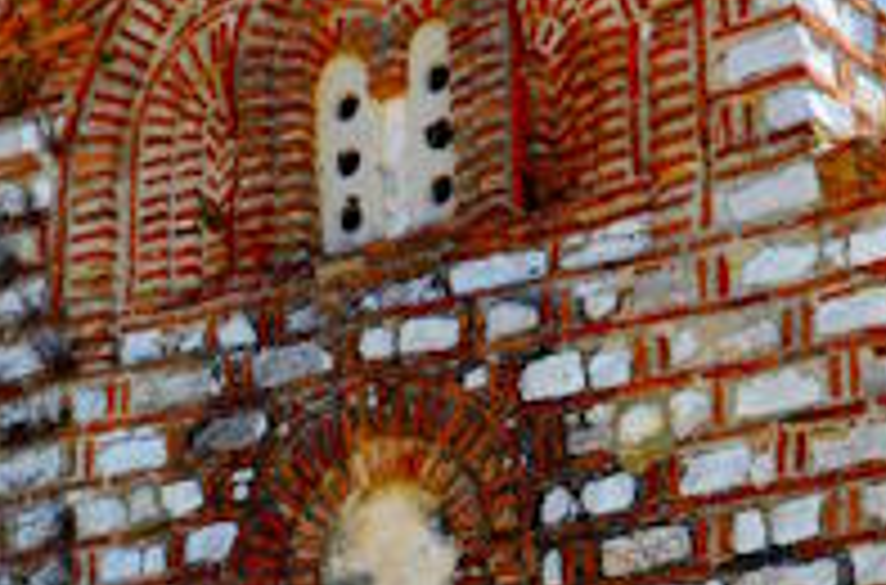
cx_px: -31
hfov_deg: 14.0
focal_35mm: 145
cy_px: 655
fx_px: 3556
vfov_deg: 9.3
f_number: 10
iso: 250
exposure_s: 1/250
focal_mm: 25
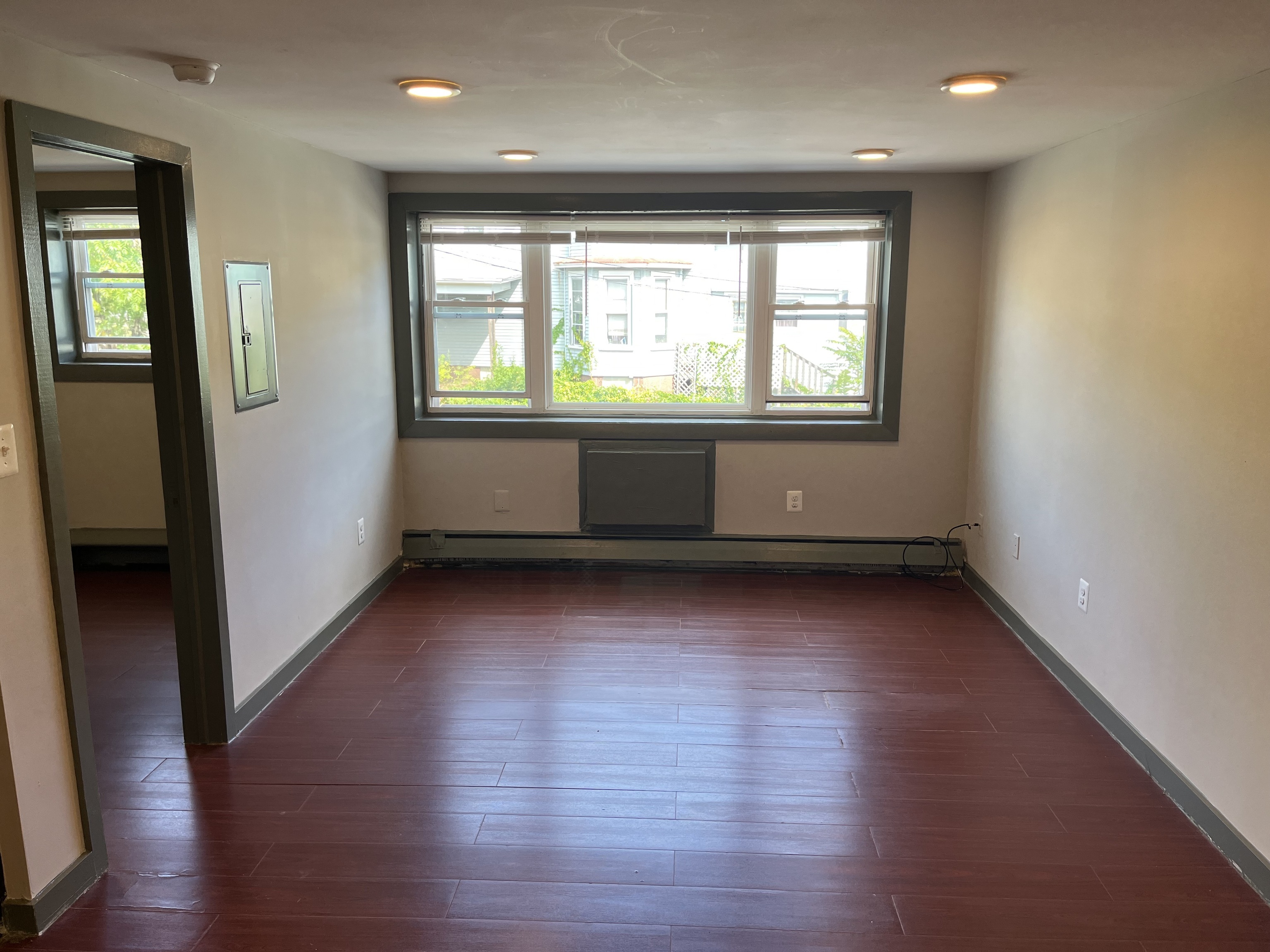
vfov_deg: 53.1
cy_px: 476
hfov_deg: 67.3
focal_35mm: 26
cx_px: 635
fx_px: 954
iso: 50
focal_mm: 5.1
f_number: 1.6
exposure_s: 1/120
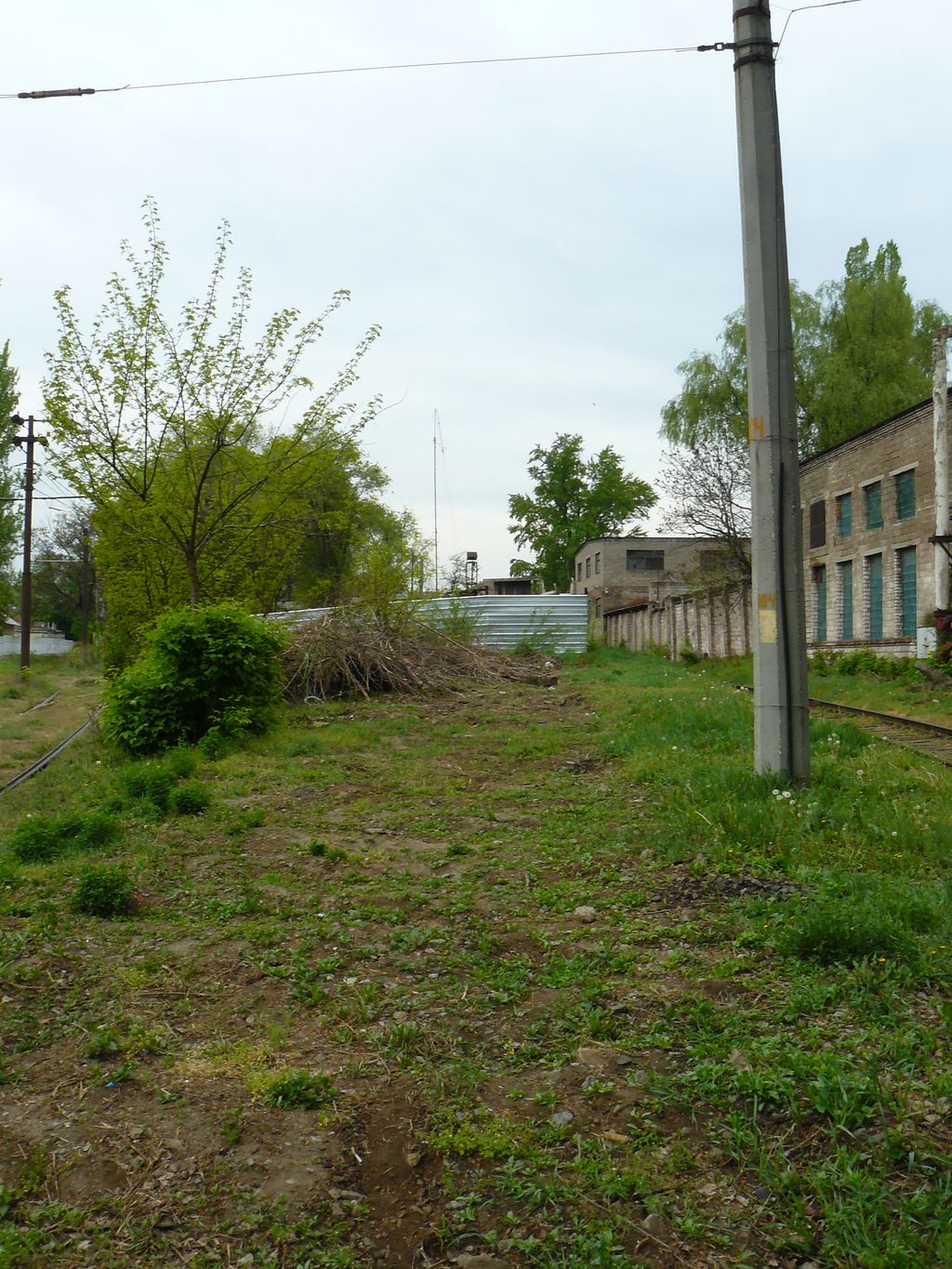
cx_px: 476
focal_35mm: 36
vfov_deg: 51.4
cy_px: 634
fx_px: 1320
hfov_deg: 39.7
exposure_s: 1/100
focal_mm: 6
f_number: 7.1
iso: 100
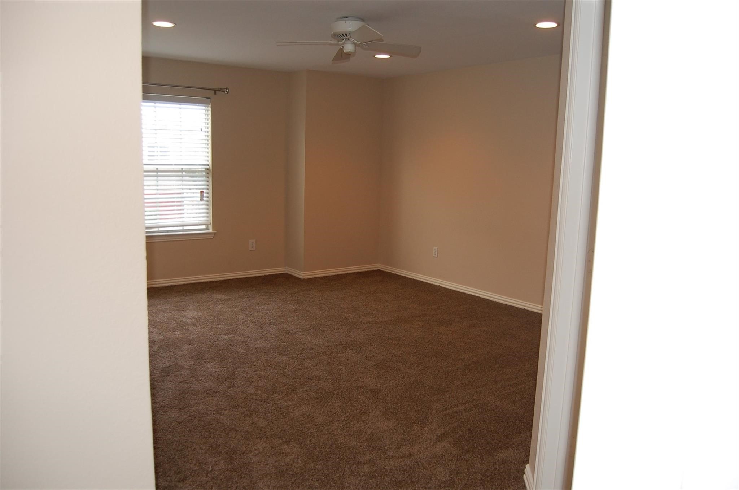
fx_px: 553
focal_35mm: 27
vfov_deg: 47.7
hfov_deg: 67.5
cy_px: 245
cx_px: 370
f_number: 3.5
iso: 400
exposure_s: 1/60
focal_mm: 18
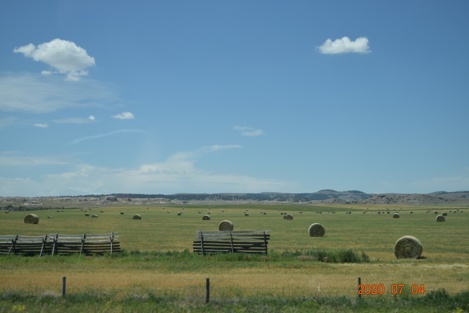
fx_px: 703
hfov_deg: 36.9
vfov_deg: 25.1
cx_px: 234
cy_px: 156
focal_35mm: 54
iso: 200
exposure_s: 1/2000
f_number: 4.8
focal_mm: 36
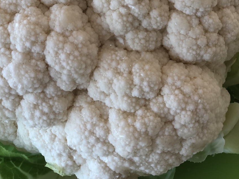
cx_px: 109
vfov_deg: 15.3
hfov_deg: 20.4
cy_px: 50
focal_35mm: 96
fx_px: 663
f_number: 2.8
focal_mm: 6.6
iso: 160
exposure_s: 1/99
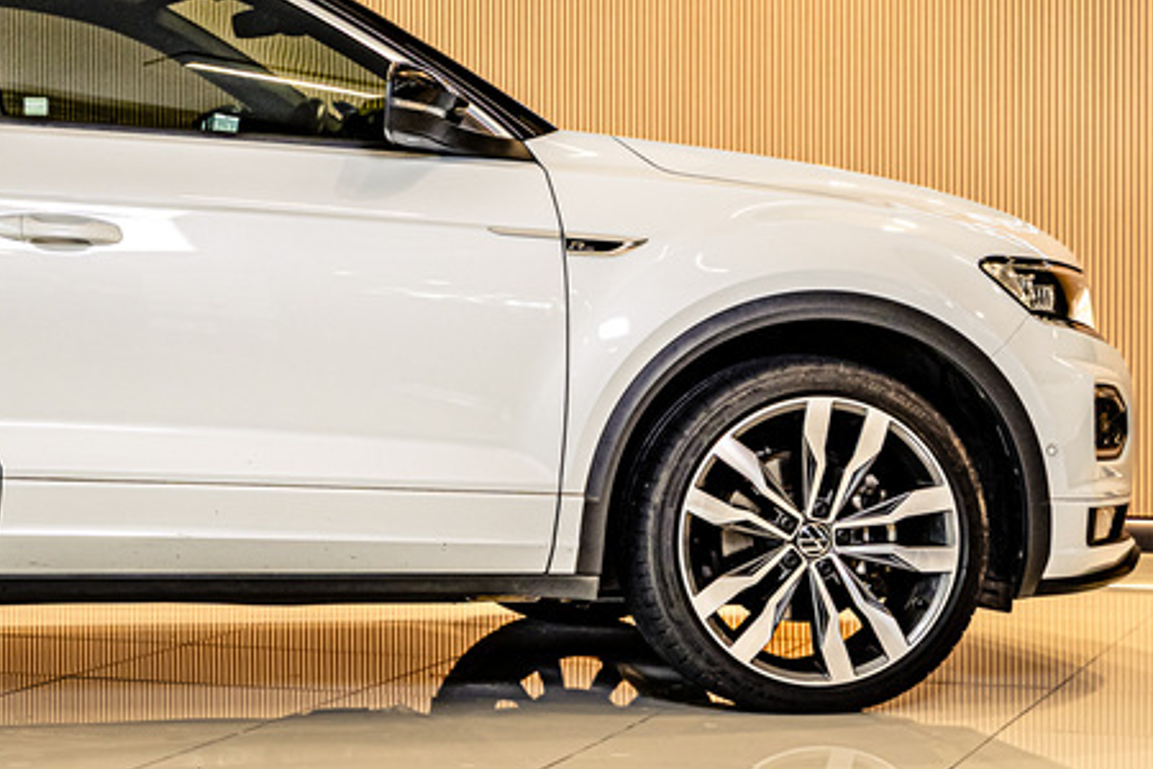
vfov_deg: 13.7
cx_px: 83
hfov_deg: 20.0
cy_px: 277
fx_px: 3203
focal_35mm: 100
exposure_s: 1/125
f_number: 4.5
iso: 640
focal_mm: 44
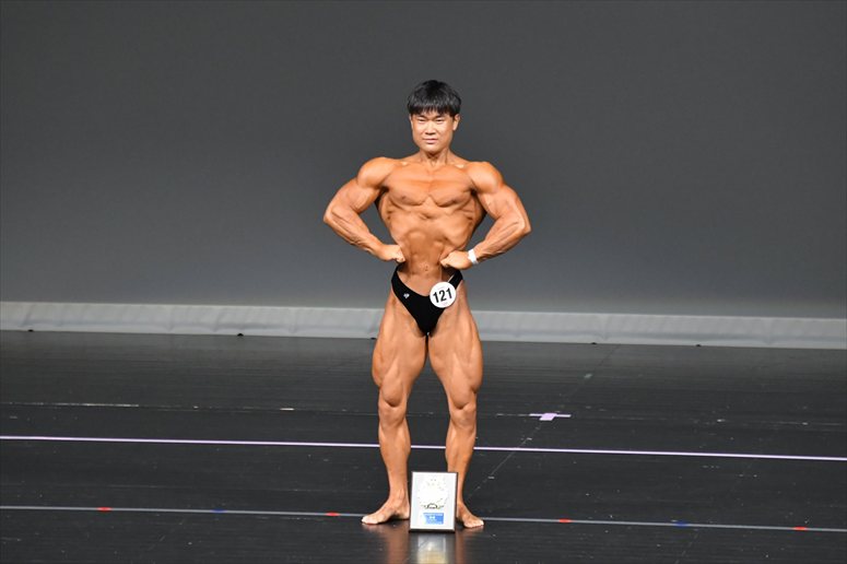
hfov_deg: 6.5
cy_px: 282
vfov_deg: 4.4
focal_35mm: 315
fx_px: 7408
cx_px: 424
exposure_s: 1/400
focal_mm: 210
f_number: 5.6
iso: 5000
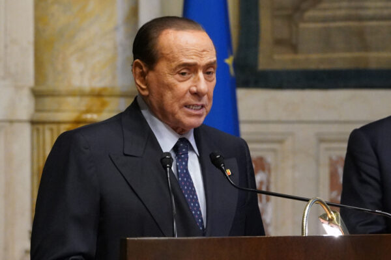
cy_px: 130
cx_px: 196
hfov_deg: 9.6
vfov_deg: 6.4
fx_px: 2324
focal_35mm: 214
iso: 8000
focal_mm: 143
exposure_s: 1/160
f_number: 4.5
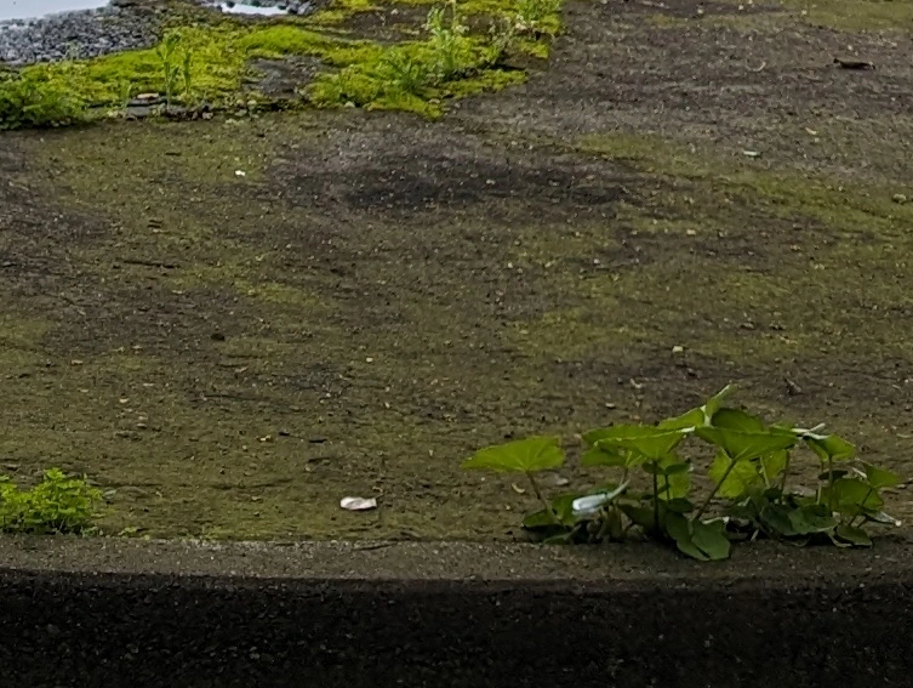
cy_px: -663
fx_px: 3434
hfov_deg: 13.2
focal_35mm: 130
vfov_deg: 10.5
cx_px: -863
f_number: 1.68
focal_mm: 6.9
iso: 26
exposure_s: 1/467
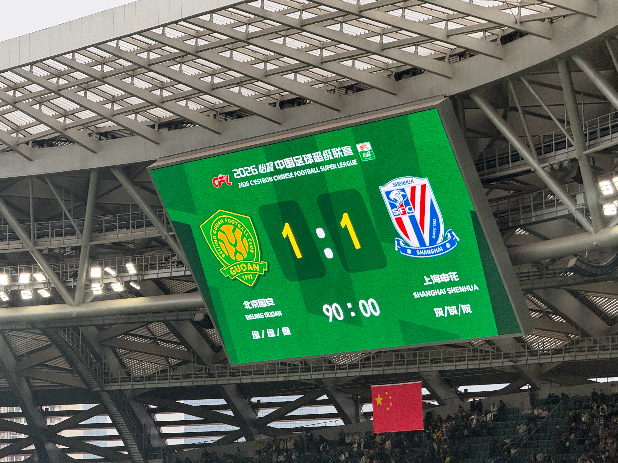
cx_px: 309
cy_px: 232
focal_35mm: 120
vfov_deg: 12.3
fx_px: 2142
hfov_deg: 16.4
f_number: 2.8
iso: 64
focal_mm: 15.66
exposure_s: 1/140
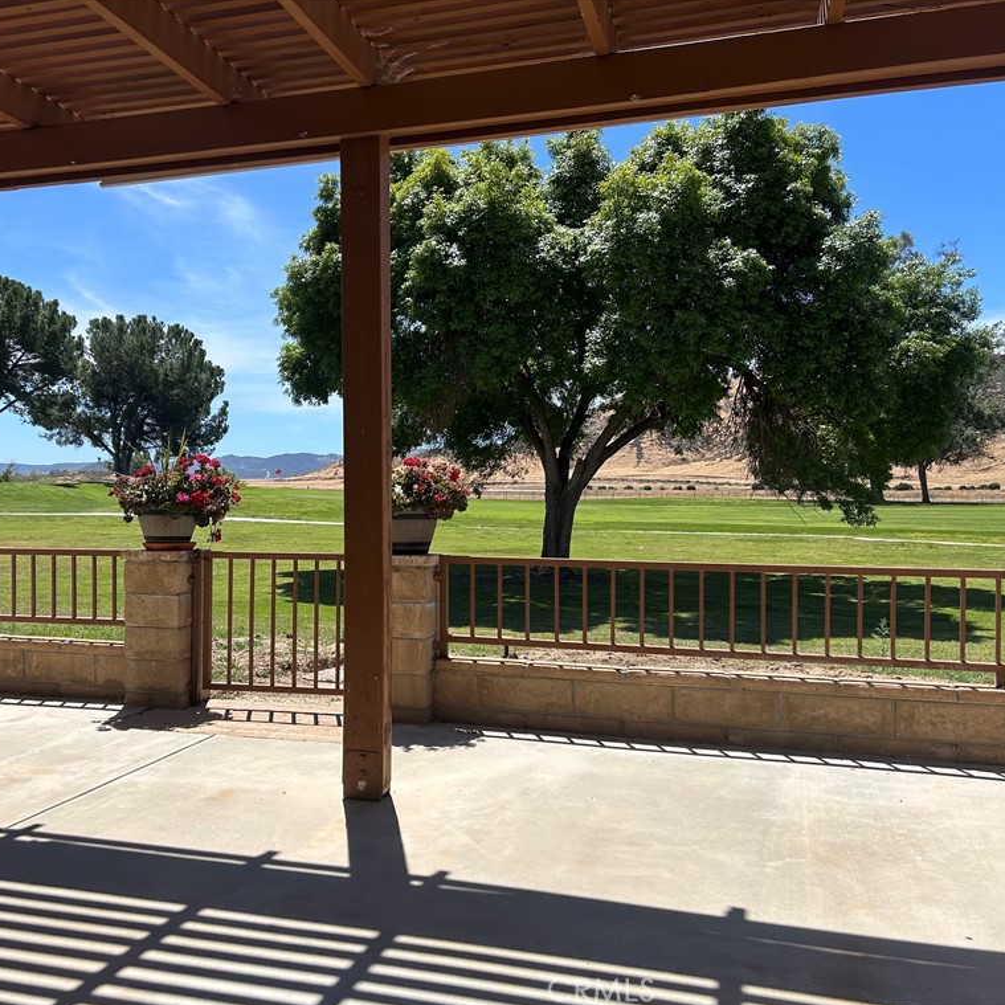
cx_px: 445
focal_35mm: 31
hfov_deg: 52.4
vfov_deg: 52.5
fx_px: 1018
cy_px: 501
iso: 50
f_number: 1.5
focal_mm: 5.7
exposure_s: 1/4274
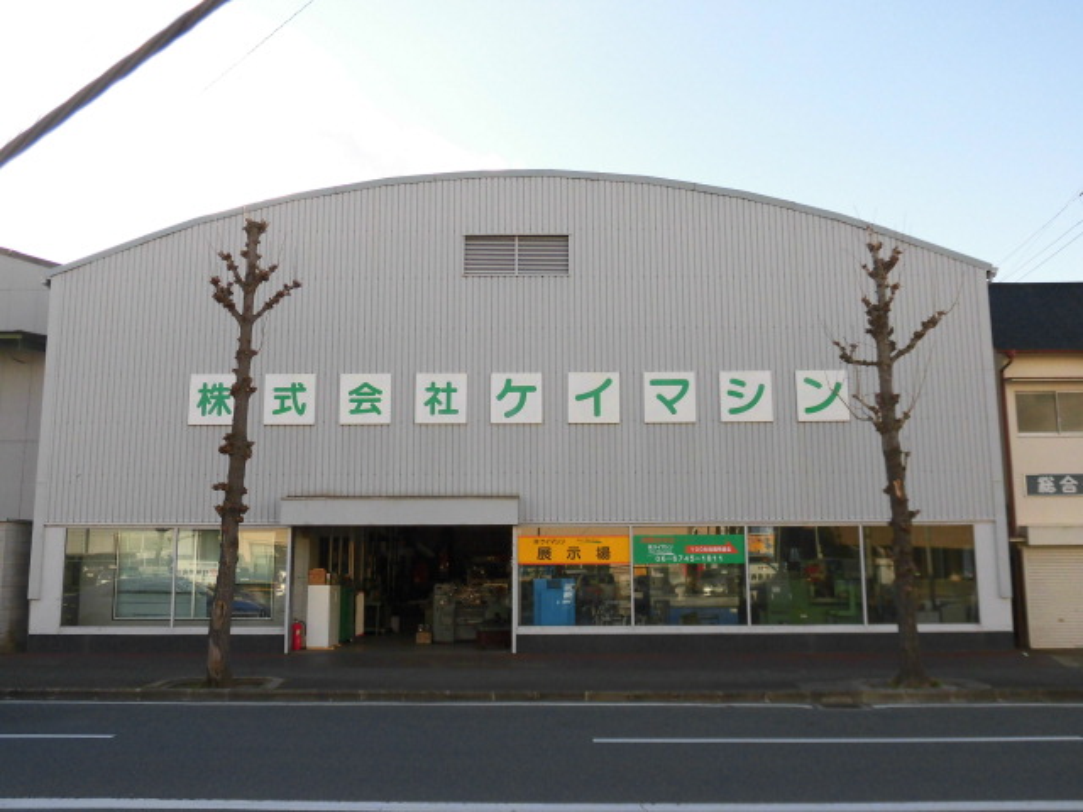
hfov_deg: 56.8
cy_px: 406
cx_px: 542
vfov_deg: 44.2
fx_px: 1001
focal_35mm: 32
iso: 100
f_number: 3.5
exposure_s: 1/400
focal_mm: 5.81
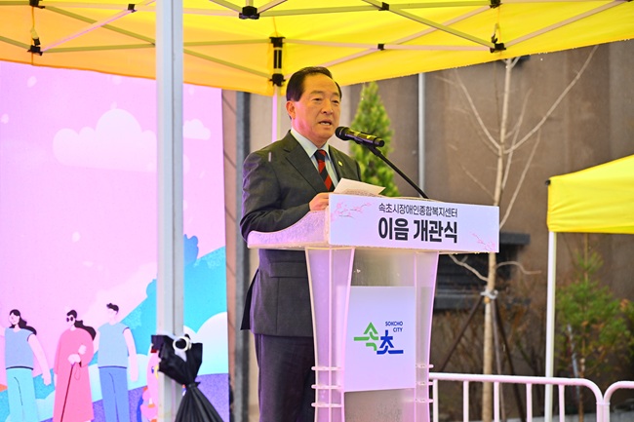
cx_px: 317
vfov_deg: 16.8
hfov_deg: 25.1
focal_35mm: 81
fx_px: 1426
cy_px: 211
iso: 160
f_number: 4
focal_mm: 81
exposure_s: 1/160
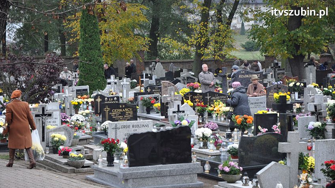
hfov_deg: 19.3
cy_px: 111
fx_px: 986
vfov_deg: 10.9
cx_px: 167
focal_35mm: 111
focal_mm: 70
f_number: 5
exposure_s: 1/400
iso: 640
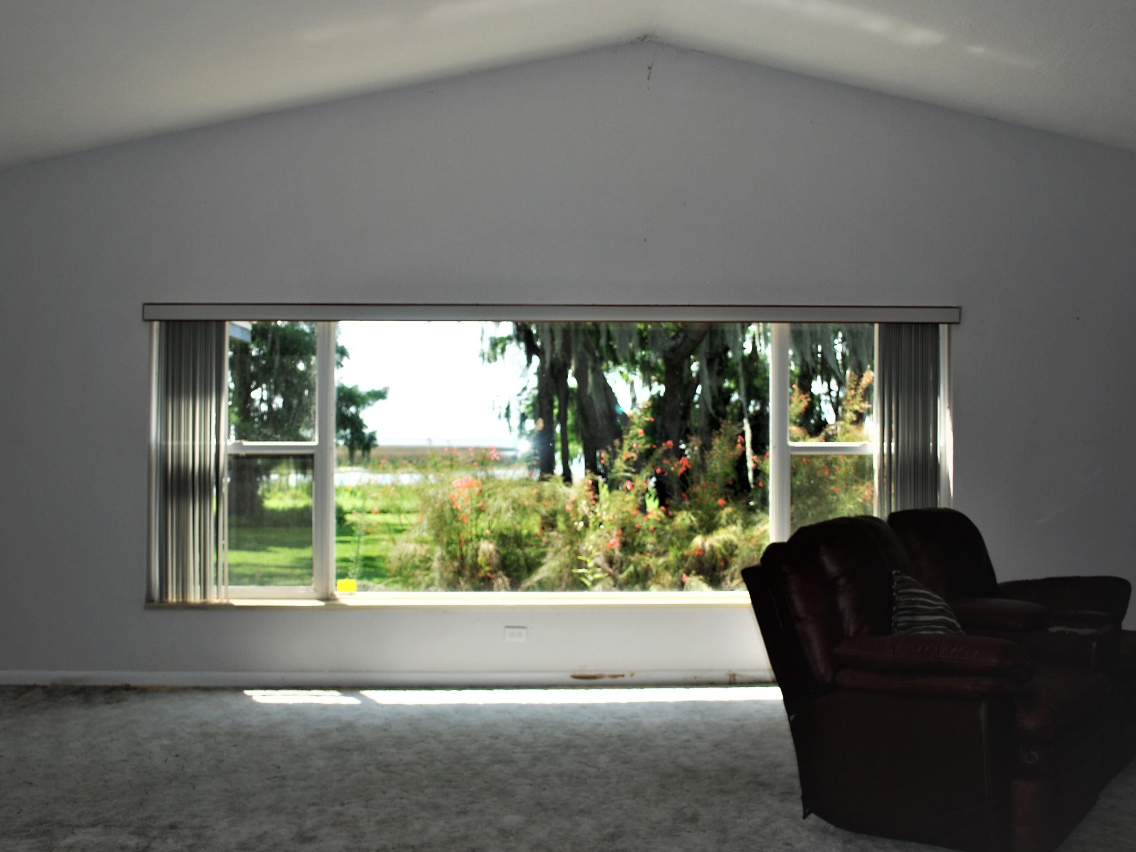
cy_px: 426
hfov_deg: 51.4
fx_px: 1181
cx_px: 562
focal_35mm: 36
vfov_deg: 39.7
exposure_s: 1/200
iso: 100
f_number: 4.5
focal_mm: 22
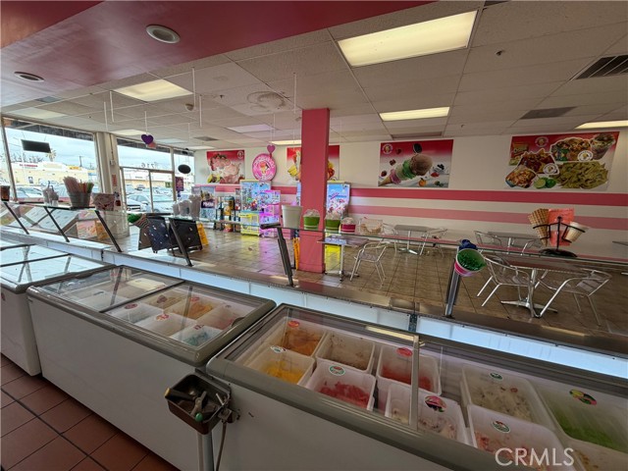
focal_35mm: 14
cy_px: 236
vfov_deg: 85.7
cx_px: 314
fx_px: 254
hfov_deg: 102.1
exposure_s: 1/120
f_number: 2.2
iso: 80
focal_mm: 2.22
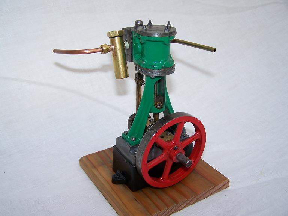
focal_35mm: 38
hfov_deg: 49.0
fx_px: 316
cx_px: 144
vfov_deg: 37.7
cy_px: 108
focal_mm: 6.3
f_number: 2.8
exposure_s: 1/320
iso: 64
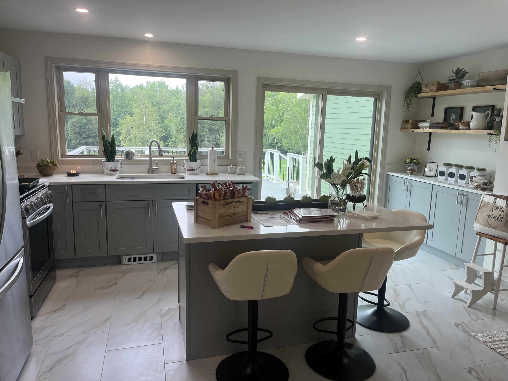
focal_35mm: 26
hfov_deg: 67.3
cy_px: 190
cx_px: 254
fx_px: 382
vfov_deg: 53.1
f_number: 1.6
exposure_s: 1/120
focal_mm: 5.1
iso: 40
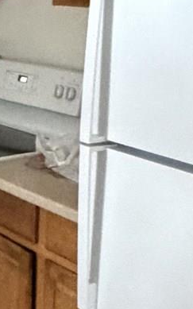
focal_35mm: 88
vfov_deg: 23.6
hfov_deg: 14.8
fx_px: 741
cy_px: 158
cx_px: 84
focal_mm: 2.22
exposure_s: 1/40
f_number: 2.2
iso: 1250
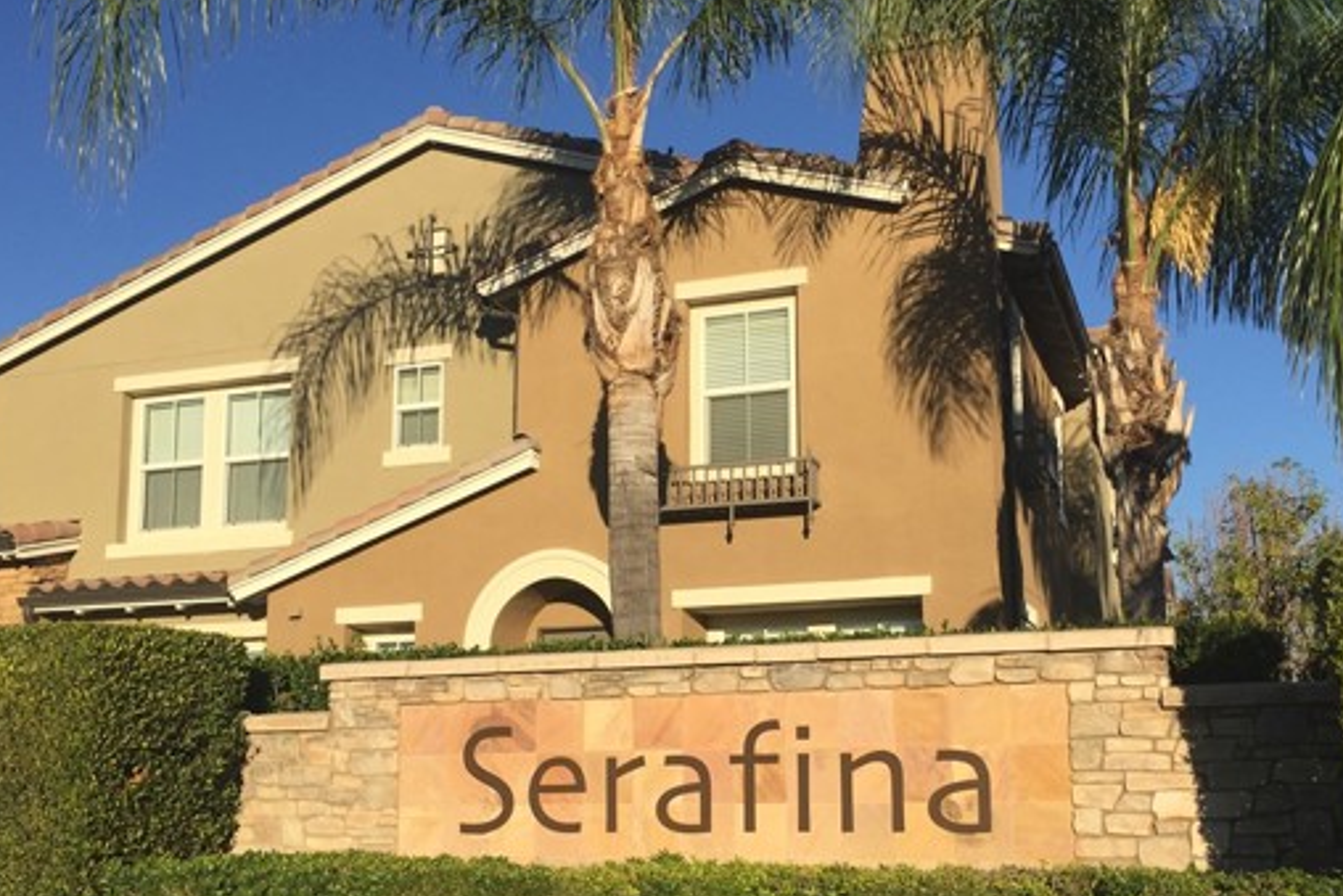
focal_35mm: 38
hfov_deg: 50.6
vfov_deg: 34.8
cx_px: 732
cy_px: 592
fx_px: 1418
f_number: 2.2
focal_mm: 4.15
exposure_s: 1/2198
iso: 32
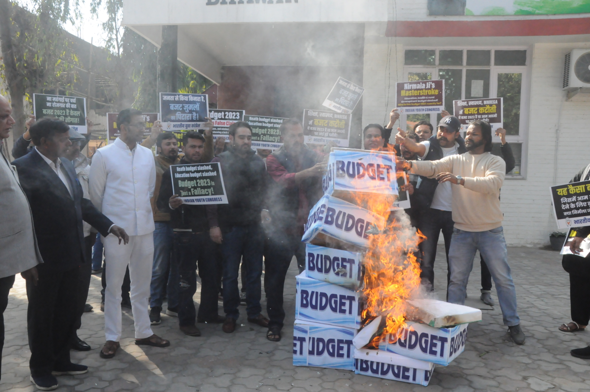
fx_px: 516
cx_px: 295
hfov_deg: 59.6
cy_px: 196
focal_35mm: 32
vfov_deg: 41.6
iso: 2500
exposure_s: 1/800
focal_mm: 21
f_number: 14
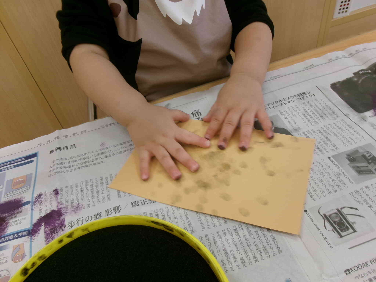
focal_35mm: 28
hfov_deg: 63.4
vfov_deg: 49.7
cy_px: 141
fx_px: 304
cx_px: 188
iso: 100
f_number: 3.9
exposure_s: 1/56
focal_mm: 5.1
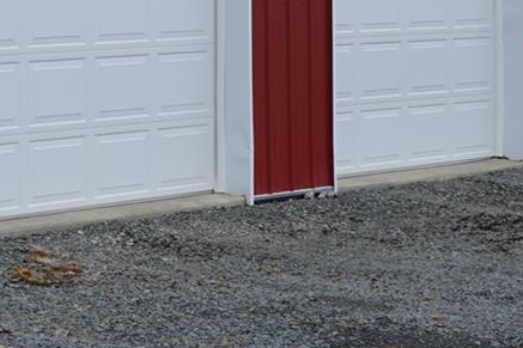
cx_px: -20
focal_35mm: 164
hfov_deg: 12.4
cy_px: -120
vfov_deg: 8.2
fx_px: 2382
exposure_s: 1/125
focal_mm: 35
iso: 100
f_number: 11
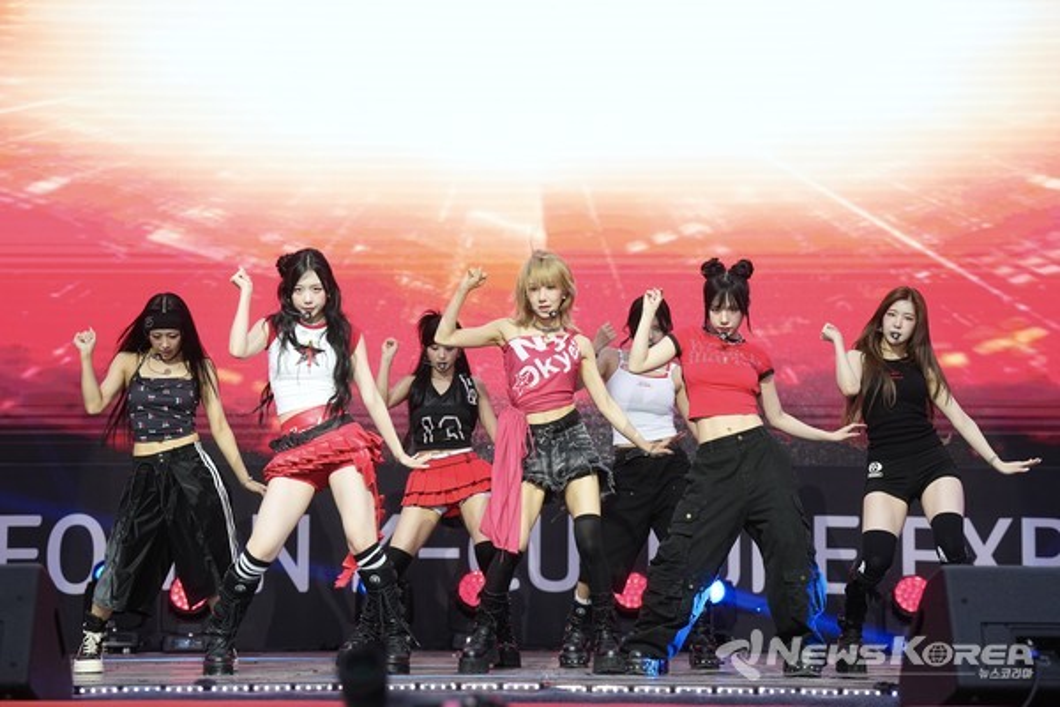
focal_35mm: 125
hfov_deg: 16.4
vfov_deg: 11.0
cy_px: 354
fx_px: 3680
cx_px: 530
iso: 1600
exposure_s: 1/400
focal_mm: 125
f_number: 5
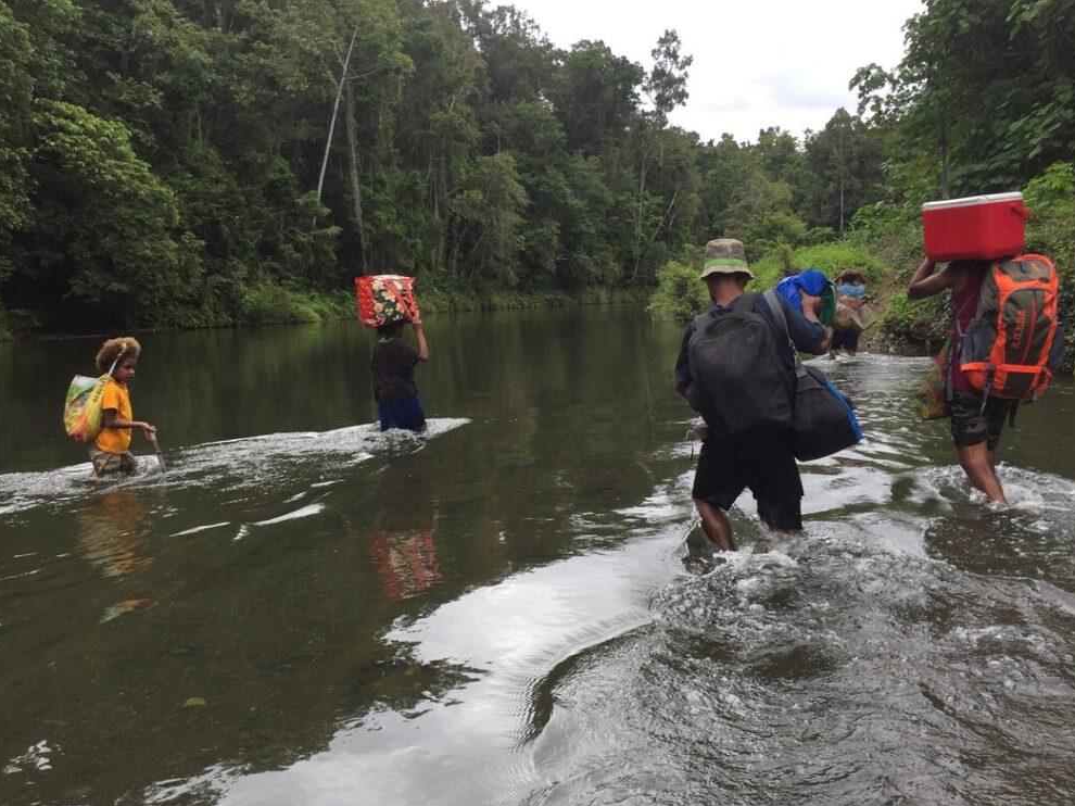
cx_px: 552
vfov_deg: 46.8
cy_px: 399
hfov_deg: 60.0
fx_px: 931
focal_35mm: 30
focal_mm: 4.15
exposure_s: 1/412
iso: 32
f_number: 2.2
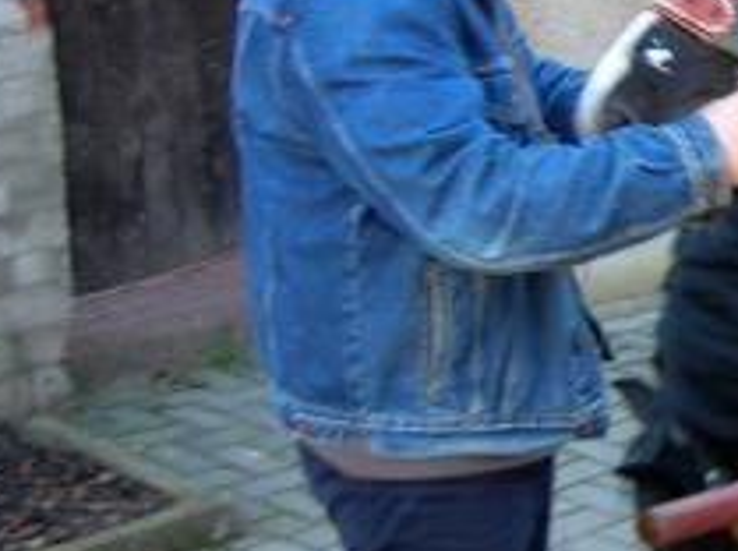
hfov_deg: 18.0
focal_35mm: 104
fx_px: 2213
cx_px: 879
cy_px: 120
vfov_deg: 14.1
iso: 50
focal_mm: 5.7
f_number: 2.9
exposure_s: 1/30
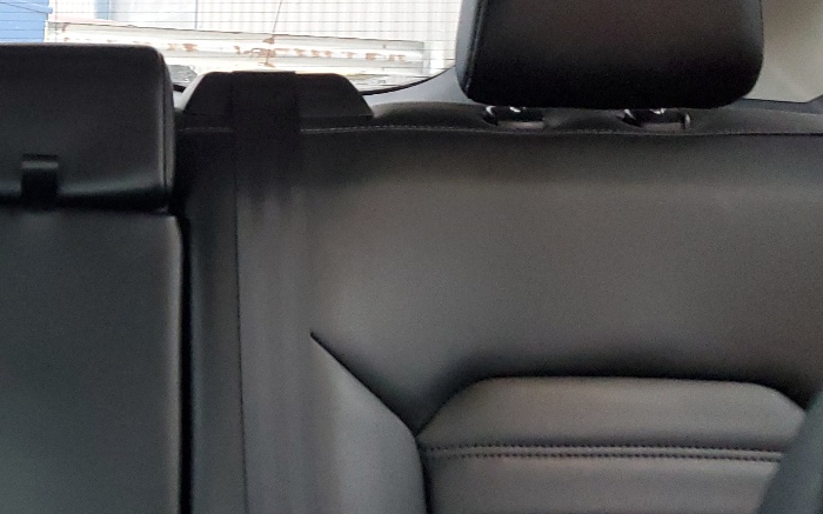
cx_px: -22
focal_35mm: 63
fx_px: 1413
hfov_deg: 30.0
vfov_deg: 20.6
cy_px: 198
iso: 407
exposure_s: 1/60.2
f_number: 1.5
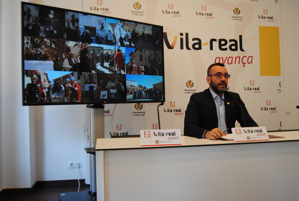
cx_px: 150
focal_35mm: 33
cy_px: 100
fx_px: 275
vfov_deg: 40.1
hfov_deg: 57.1
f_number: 3.8
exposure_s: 1/60
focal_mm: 22
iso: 200
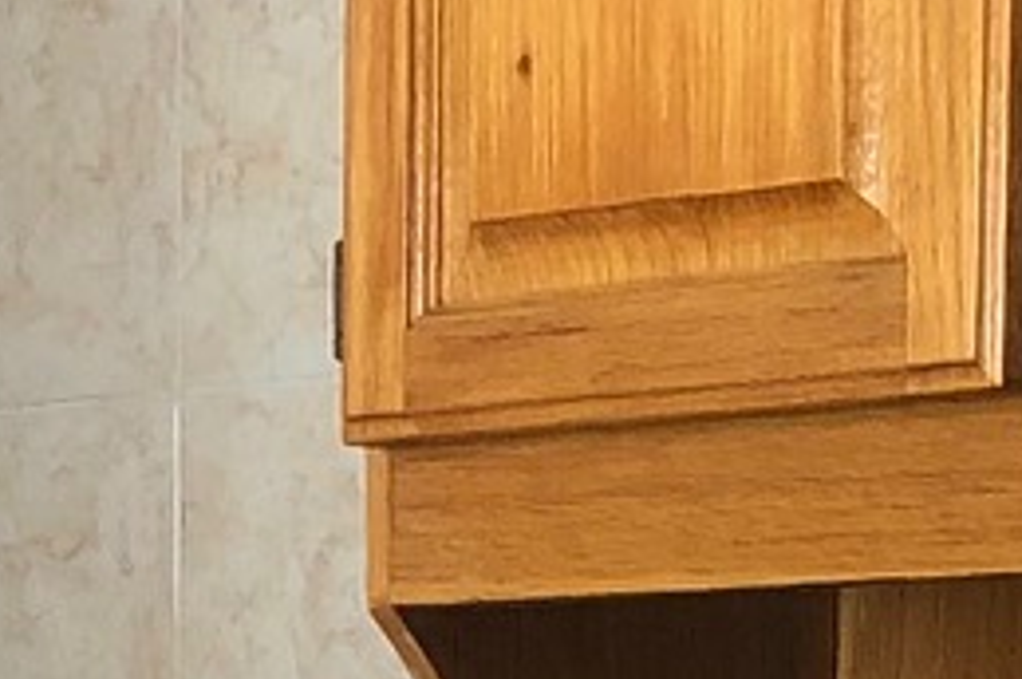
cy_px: 1844
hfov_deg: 9.0
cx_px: 1235
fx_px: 6436
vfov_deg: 5.7
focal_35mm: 227
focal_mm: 3.99
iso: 40
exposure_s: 1/20
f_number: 1.8
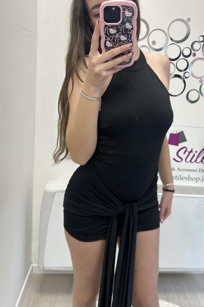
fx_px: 272
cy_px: 134
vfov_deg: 58.5
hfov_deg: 40.8
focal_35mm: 32
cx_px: 128
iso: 100
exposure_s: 1/100
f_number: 1.5
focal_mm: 5.7
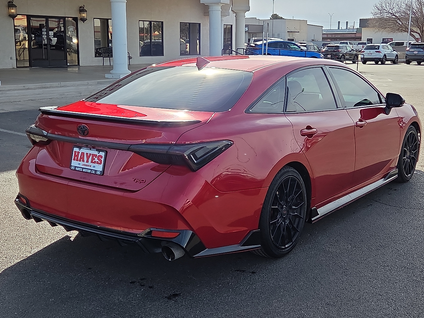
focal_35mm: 45
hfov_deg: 42.1
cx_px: 211
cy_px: 142
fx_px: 551
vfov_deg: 32.2
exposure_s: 1/1667
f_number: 1.8
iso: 25
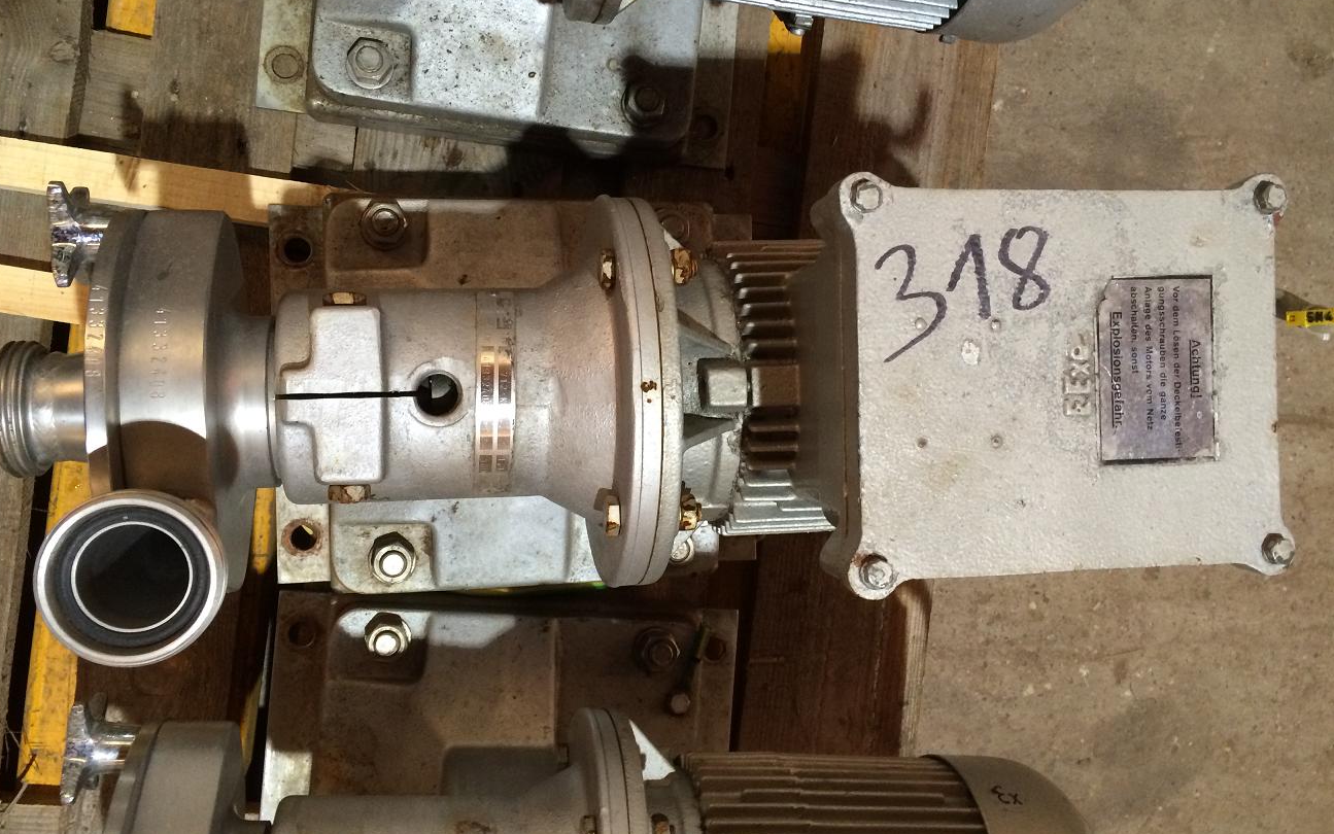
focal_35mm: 31
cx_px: 665
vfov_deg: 40.6
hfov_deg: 61.2
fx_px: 1127
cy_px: 396
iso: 200
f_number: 2.2
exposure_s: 1/33
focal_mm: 4.15
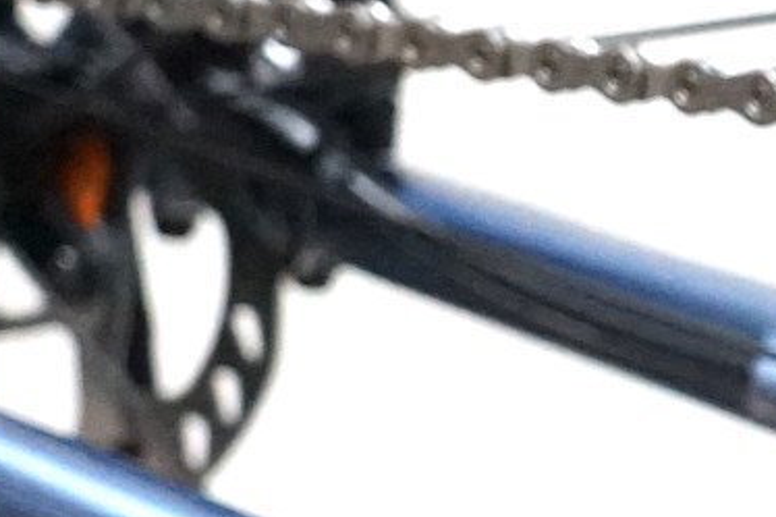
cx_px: 1683
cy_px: 706
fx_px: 4266
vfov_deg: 6.9
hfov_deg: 9.5
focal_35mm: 198
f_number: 4.5
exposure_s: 1/160
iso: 6400
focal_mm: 37
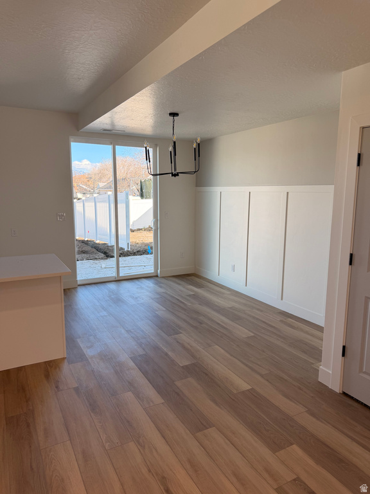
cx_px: 185
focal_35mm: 24
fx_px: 342
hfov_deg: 56.8
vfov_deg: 71.6
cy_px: 247
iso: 100
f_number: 1.78
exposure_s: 1/383
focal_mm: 6.76
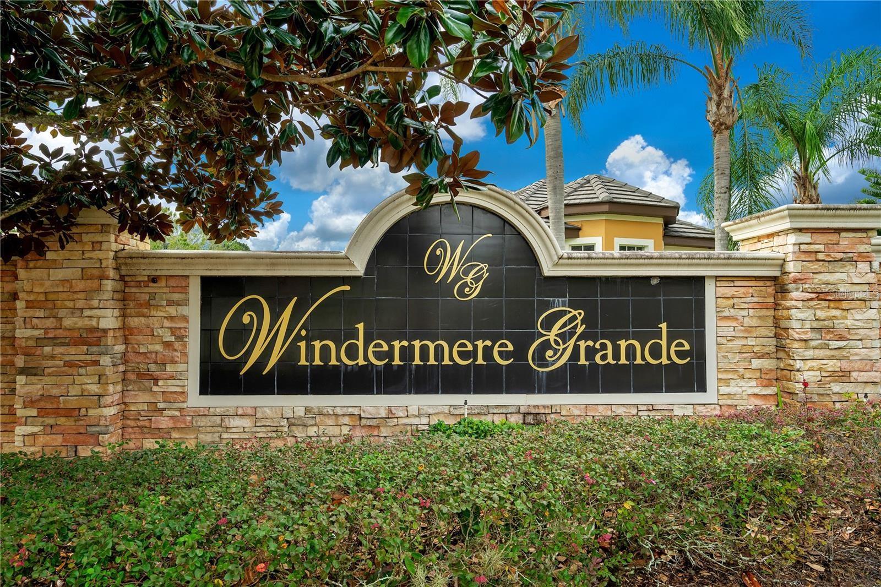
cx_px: 440
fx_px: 514
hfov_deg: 81.2
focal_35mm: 21
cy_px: 294
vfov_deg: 59.5
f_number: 6.3
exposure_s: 1/100
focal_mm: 21
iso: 100
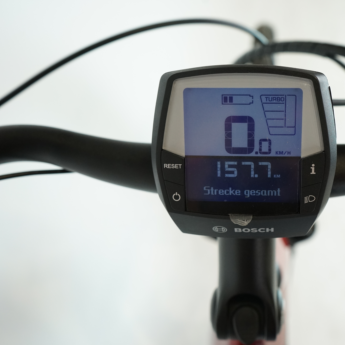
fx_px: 462
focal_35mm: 41
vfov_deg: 40.9
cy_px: 173
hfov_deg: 40.3
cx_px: 239
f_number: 5.6
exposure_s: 1/200
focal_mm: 32
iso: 2000
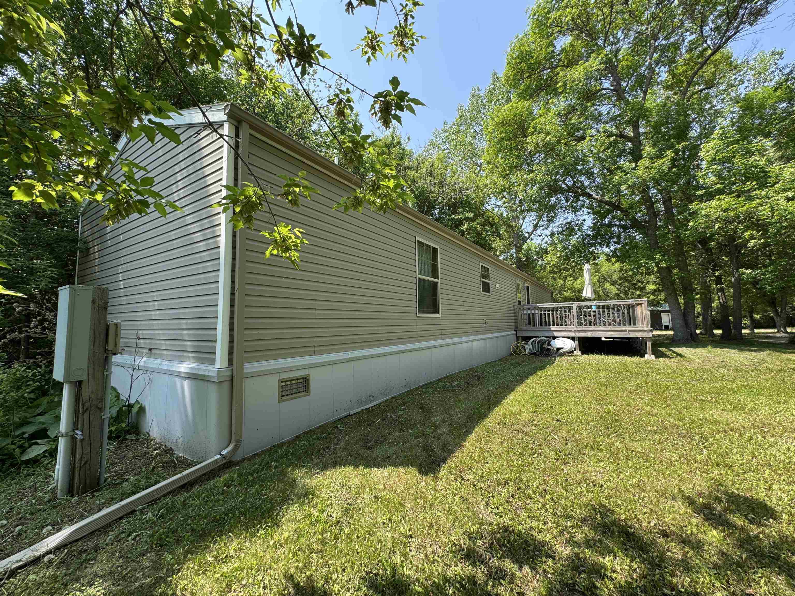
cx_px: 398
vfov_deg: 85.7
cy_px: 298
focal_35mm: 14
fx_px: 322
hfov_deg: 102.1
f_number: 2.2
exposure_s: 1/384
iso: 40
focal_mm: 2.22
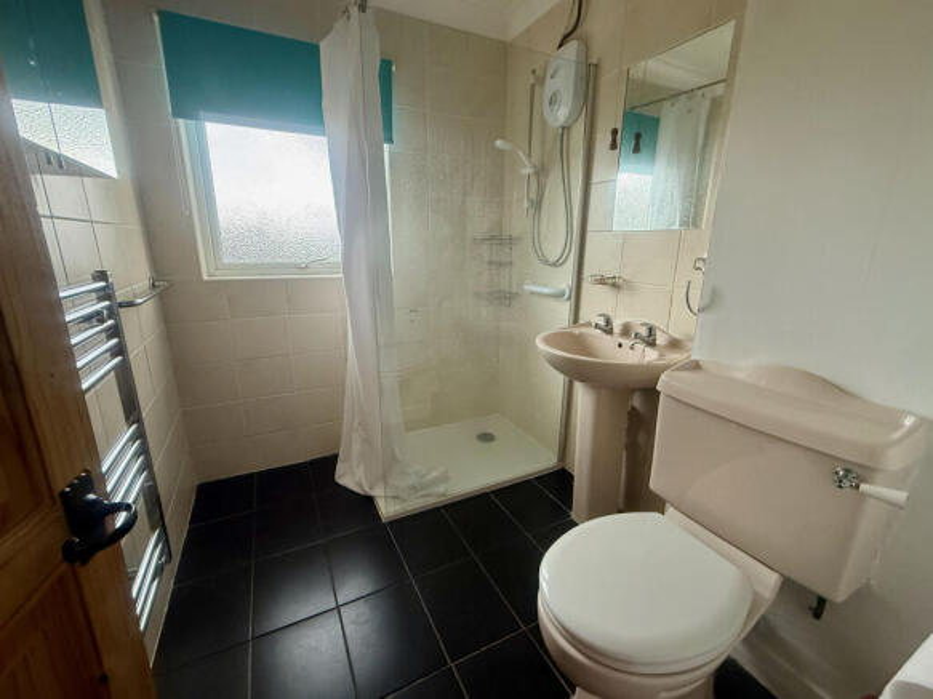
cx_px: 466
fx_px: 377
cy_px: 350
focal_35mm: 14
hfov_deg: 102.1
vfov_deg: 85.7
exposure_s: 1/99
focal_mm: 2.22
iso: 320
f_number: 2.2
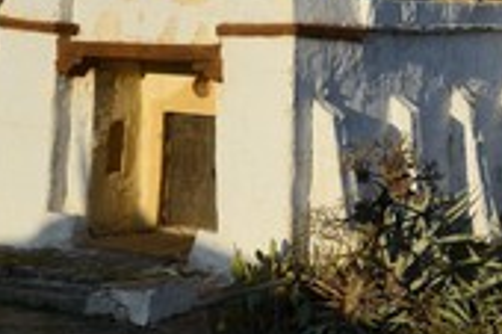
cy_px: 38
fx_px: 1170
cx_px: 422
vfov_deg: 16.0
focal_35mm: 84
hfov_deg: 23.7
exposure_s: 1/320
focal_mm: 34
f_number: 10
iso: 200
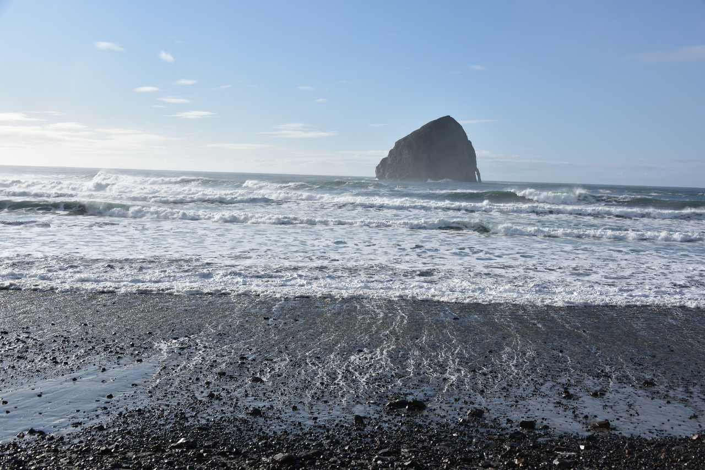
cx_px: 352
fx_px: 783
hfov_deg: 48.4
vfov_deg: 33.4
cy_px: 235
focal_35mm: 40
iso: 100
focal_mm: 40
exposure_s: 1/400
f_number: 10
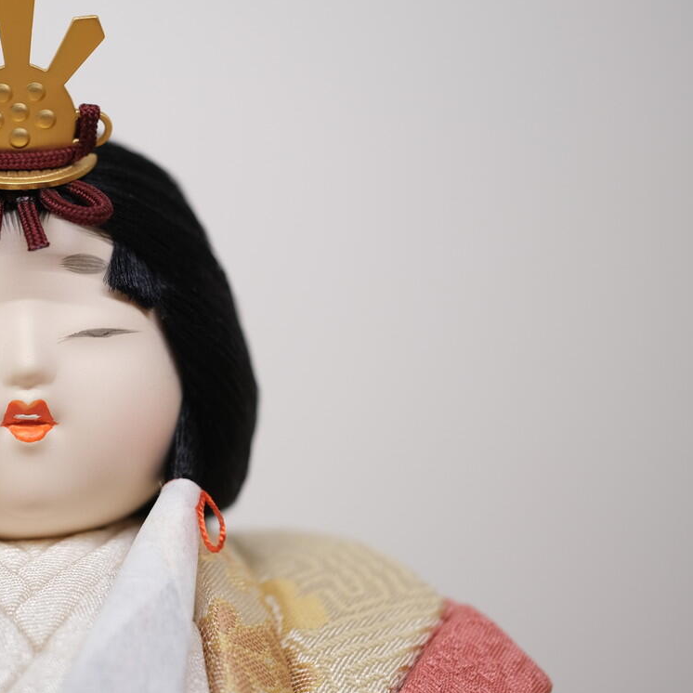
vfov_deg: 8.5
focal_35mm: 205
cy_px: 327
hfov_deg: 8.5
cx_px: 10
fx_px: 4643
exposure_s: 1/38
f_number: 2.8
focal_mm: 80
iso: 200
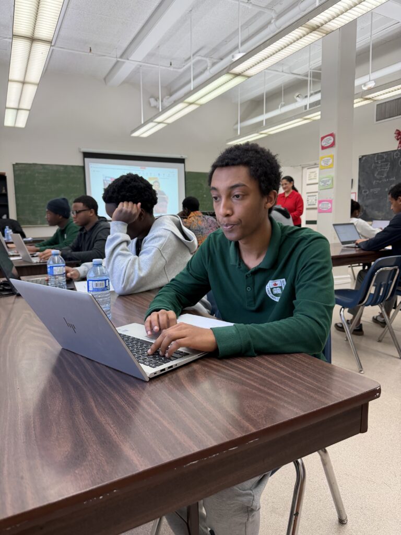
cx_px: 200
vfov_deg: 71.6
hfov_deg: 56.8
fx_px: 371
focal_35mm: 24
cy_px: 268
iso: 160
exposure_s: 1/120
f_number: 1.78
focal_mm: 6.76
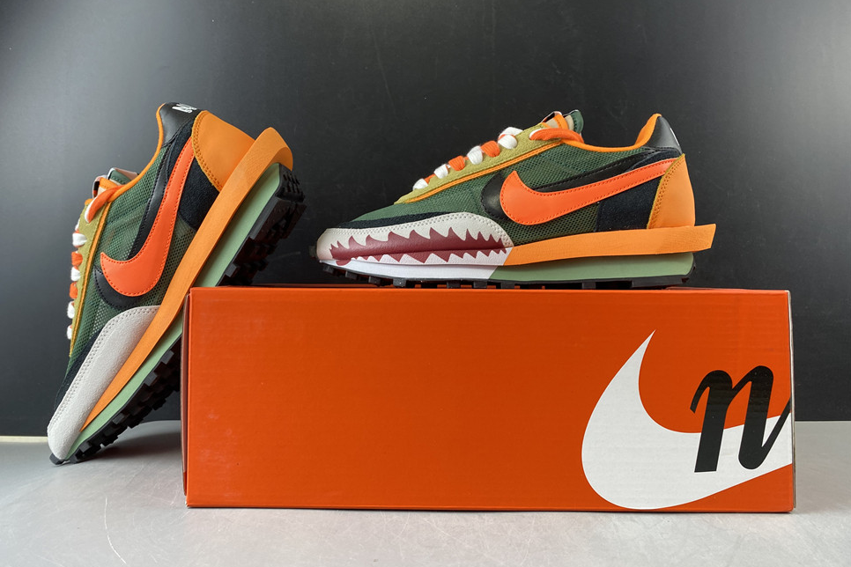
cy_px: 262
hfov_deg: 65.5
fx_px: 662
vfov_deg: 46.4
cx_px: 412
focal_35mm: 28
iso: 80
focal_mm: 4.25
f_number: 1.8
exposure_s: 1/50
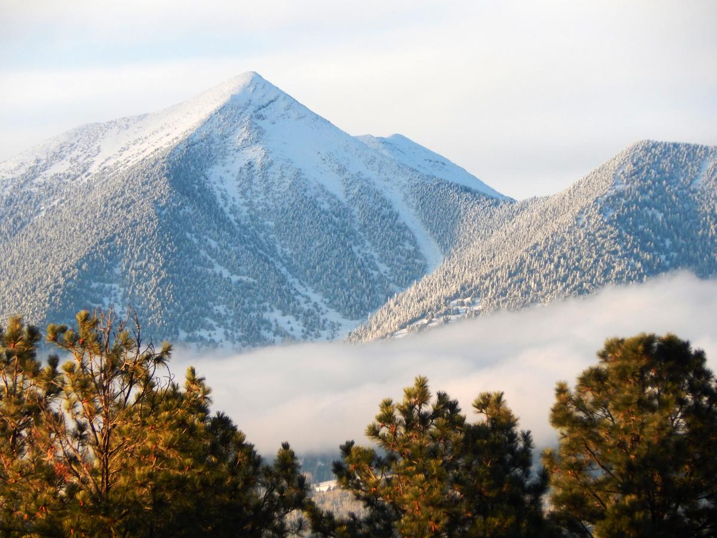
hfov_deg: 4.7
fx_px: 8803
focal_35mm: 425
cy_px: 269
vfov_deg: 3.5
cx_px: 358
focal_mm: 76.4
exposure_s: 1/200
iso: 125
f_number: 5.7
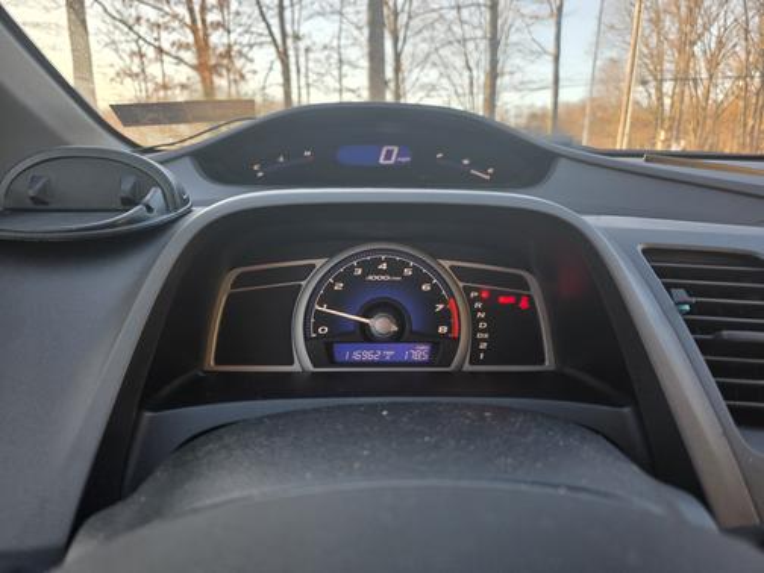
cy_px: 286
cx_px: 382
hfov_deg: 73.9
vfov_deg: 58.9
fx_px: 508
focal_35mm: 23
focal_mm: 6.3
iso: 64
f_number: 1.7
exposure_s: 1/180
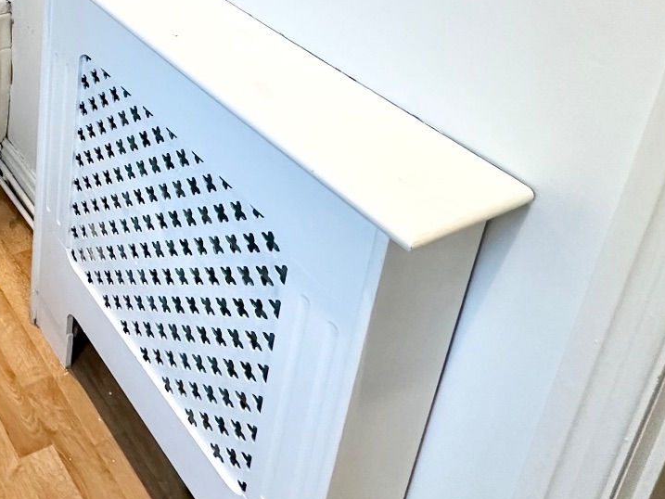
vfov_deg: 29.8
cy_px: -127
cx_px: -83
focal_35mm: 40
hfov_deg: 38.1
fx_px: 769
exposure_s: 1/100
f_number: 2.2
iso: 200
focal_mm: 2.22
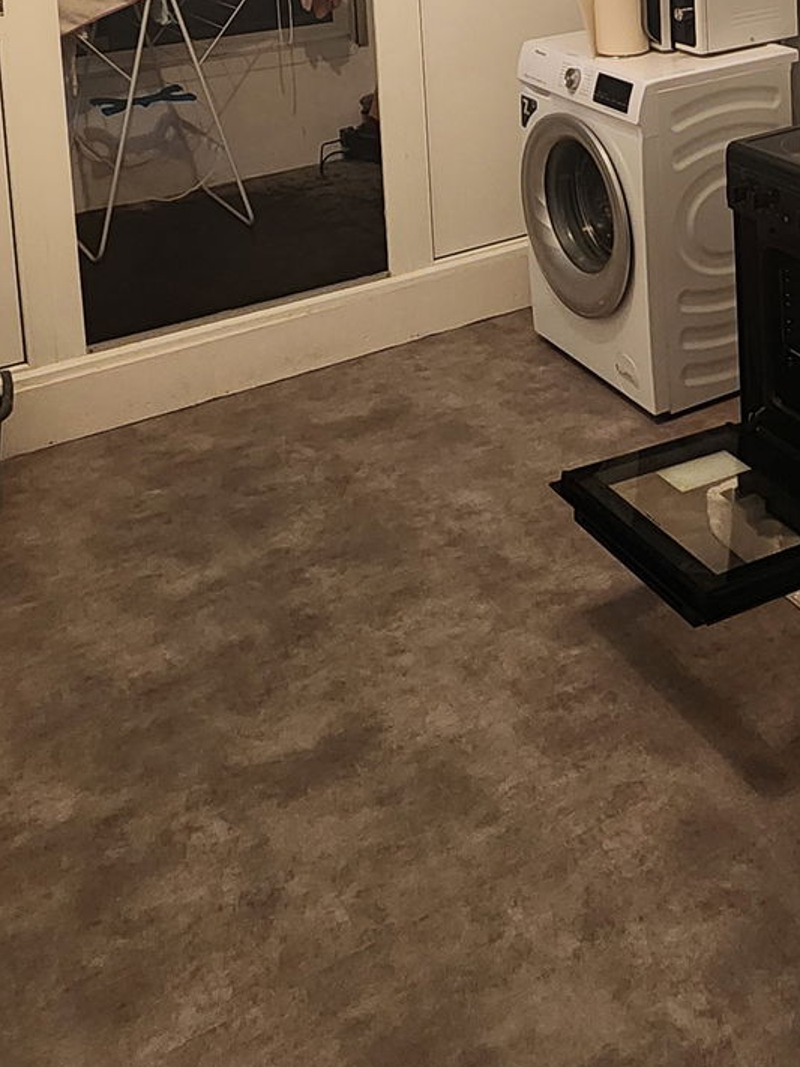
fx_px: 1202
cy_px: -62
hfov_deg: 36.0
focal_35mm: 39
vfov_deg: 40.2
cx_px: 599
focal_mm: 2.2
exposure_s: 1/33
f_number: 2.2
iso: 320
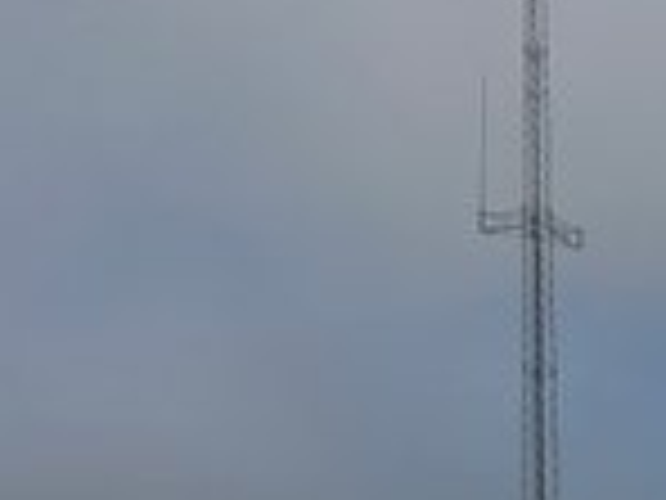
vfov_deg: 12.9
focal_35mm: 102
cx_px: 1307
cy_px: 962
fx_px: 1962
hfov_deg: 15.6
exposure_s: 1/10753
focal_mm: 6.86
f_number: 1.78
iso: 80
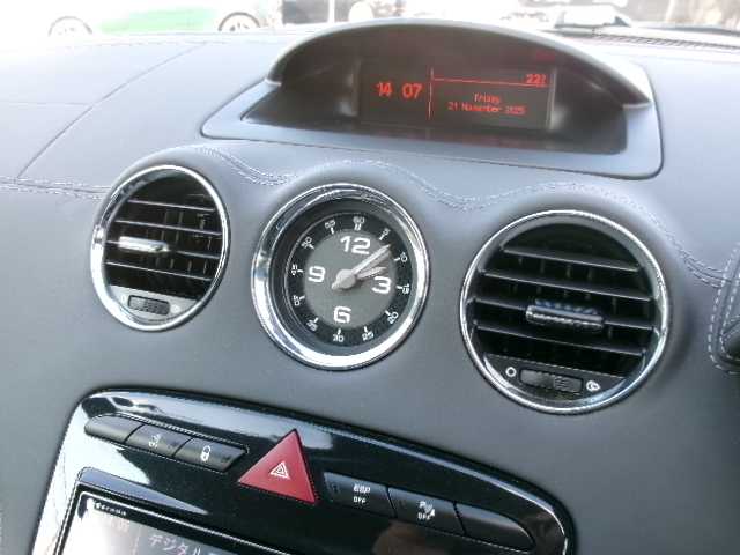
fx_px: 770
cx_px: 370
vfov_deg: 39.7
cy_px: 278
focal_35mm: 36
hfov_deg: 51.4
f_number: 4.5
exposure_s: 1/34
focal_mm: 6.4
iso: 129
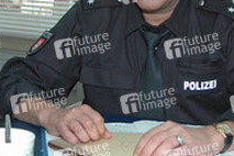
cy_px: 19
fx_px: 598
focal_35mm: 92
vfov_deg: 14.7
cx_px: 163
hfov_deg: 22.0
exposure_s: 1/125
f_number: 5.6
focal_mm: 29
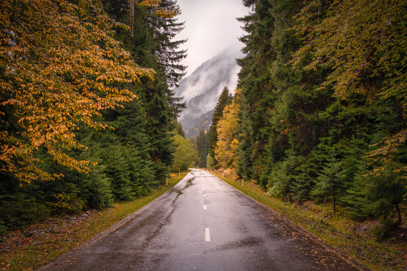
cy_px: 136
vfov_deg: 37.9
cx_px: 204
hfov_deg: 54.4
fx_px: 396
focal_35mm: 35
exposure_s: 1/60
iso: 320
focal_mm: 23
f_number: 11
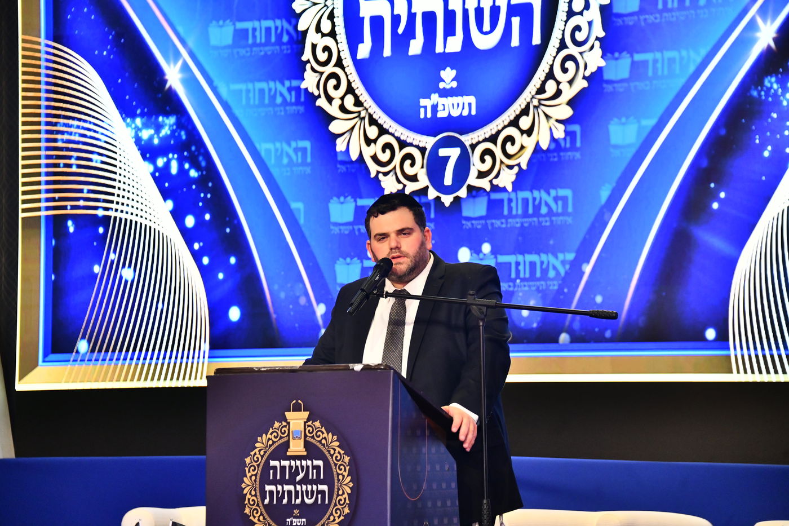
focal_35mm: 125
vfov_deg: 11.0
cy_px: 263
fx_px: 2739
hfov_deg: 16.4
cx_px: 394
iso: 2500
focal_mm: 125
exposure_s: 1/100
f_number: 5.6
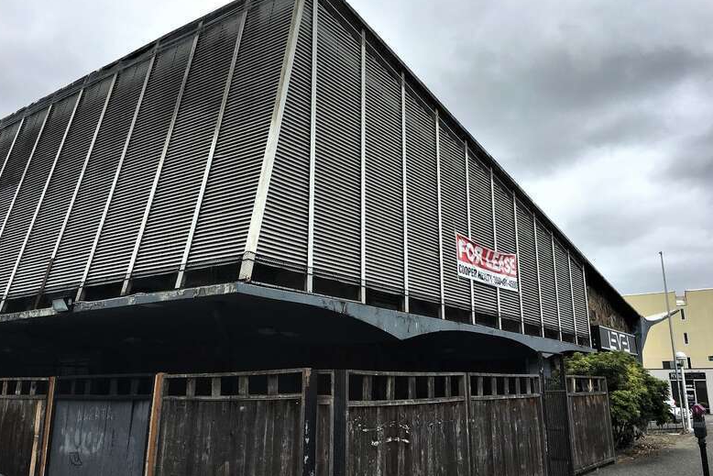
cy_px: 226
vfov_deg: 42.3
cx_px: 354
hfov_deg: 60.3
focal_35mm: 31
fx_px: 614
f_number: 2.2
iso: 25
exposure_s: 1/1040
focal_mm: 4.15
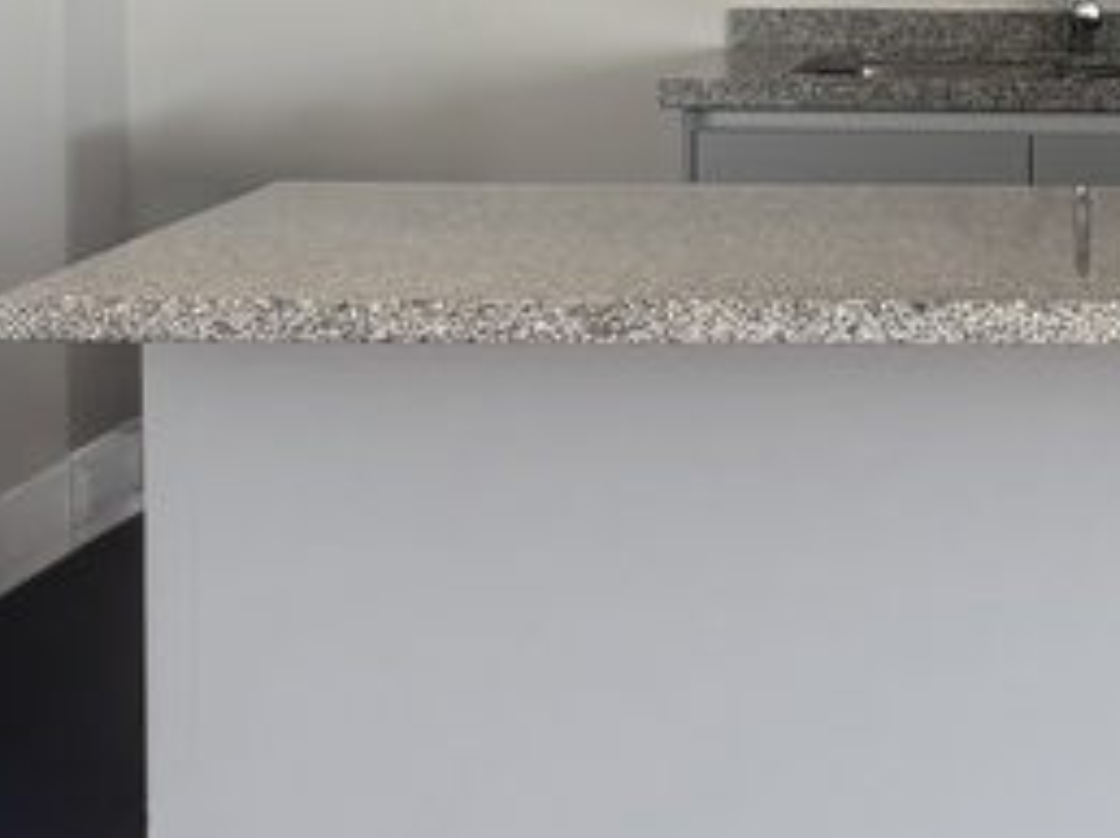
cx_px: 1350
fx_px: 3911
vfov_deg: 12.0
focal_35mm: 121
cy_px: -65
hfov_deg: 15.7
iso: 64
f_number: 1.6
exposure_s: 1/122
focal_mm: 5.96
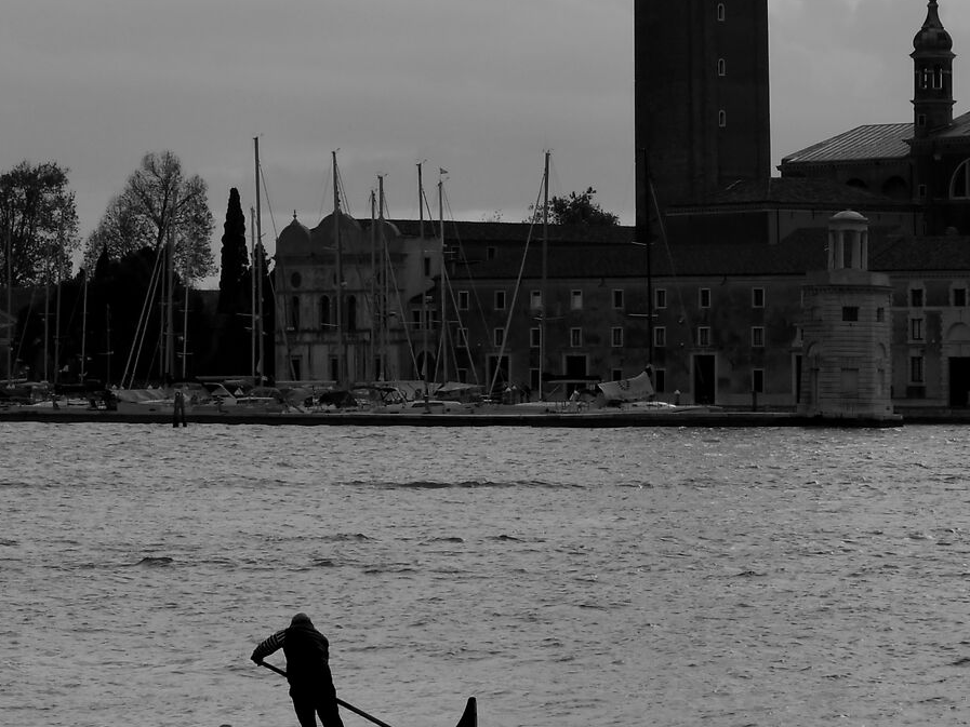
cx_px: 736
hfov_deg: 9.3
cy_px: 278
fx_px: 5949
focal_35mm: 212
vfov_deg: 7.0
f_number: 11
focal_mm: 55
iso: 100
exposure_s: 1/800
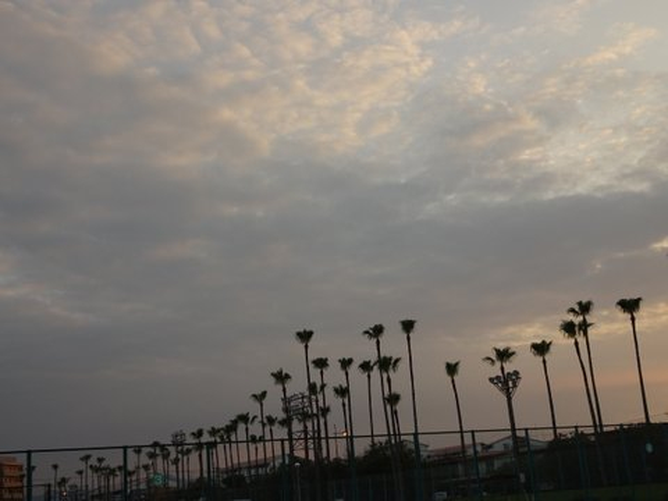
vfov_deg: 32.9
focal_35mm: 44
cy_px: 250
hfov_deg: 42.9
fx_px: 849
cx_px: 334
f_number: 4.5
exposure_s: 1/160
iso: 80
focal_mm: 7.58
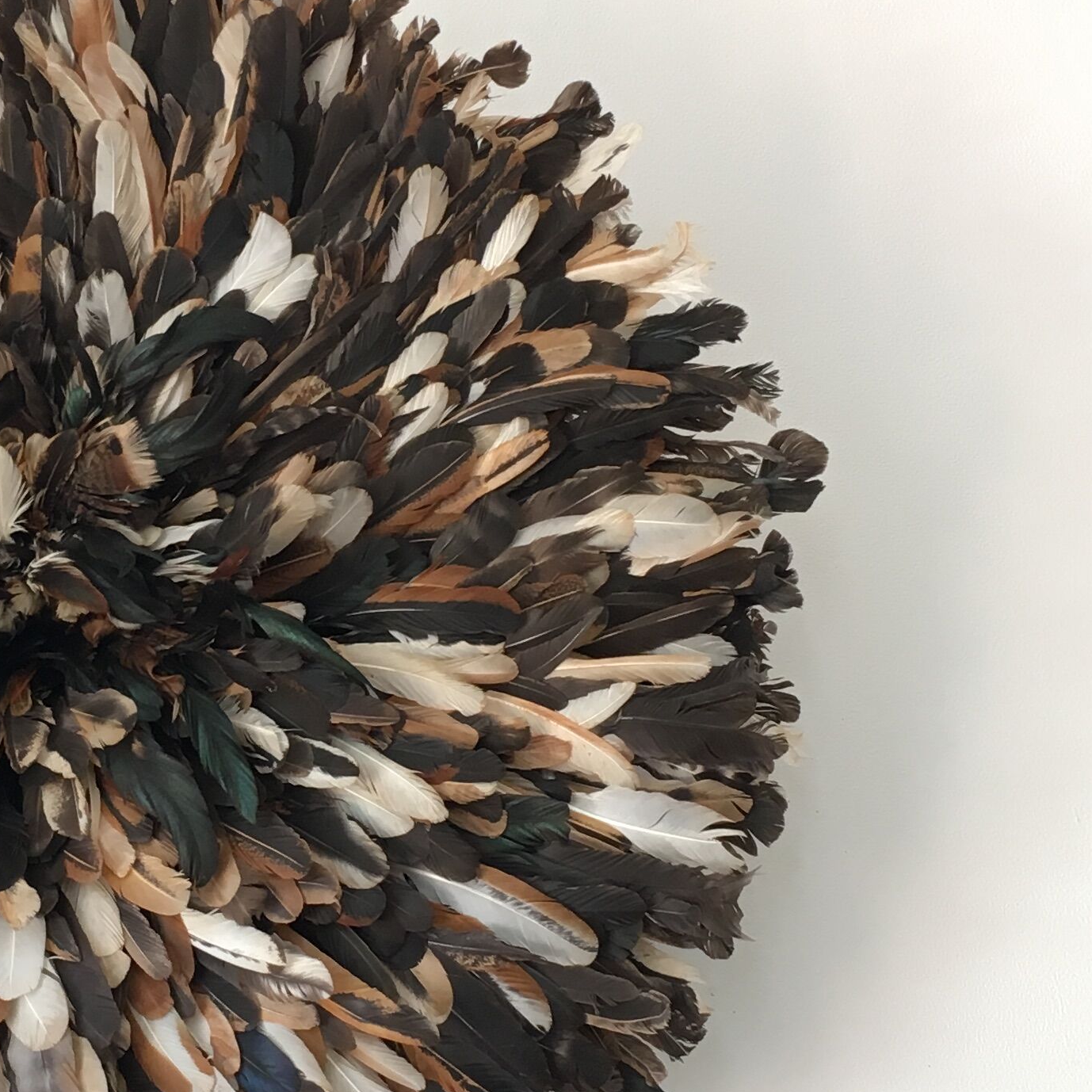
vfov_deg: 23.1
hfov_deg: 22.6
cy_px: 581
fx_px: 2677
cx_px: 136
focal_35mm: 75
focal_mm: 4.15
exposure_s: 1/33
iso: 64
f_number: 2.2
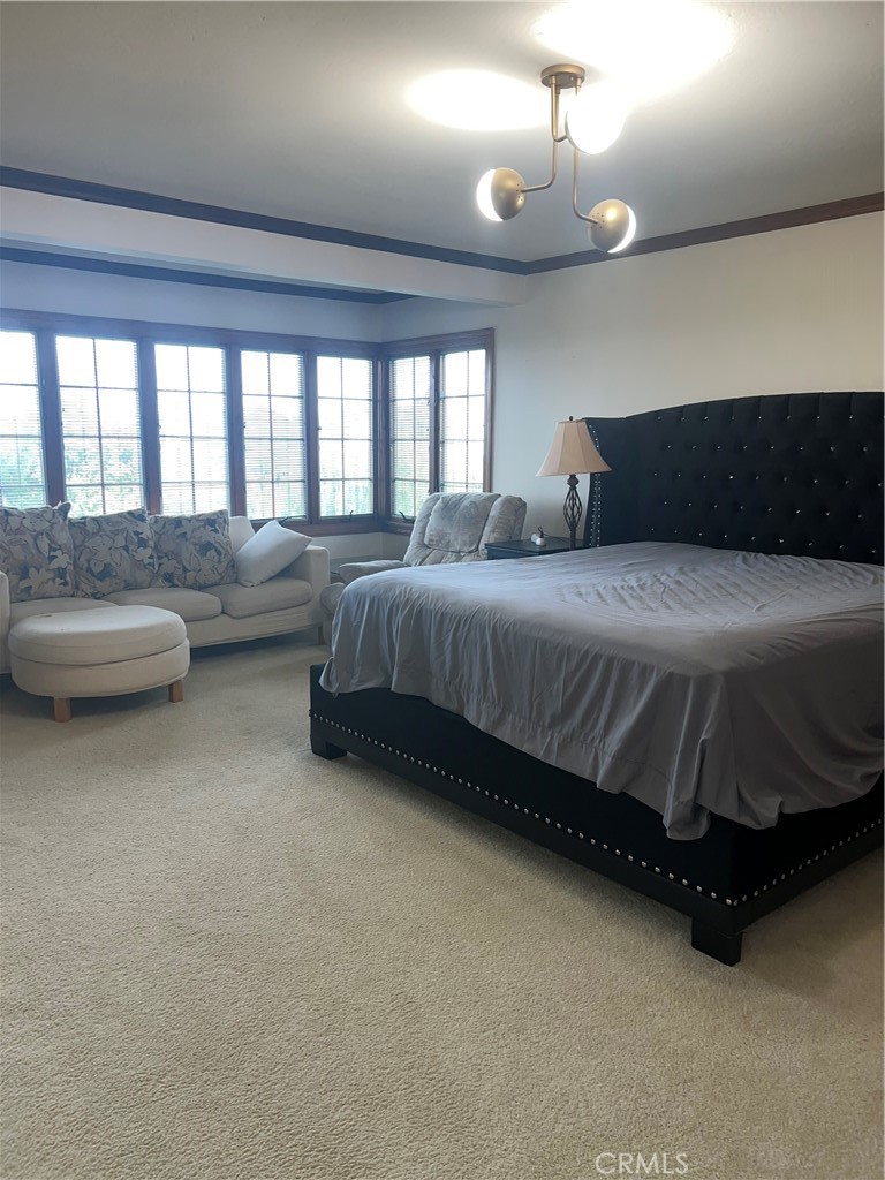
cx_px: 442
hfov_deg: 53.1
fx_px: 886
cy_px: 590
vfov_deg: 67.3
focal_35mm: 26
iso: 50
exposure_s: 1/24
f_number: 1.5
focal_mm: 5.7
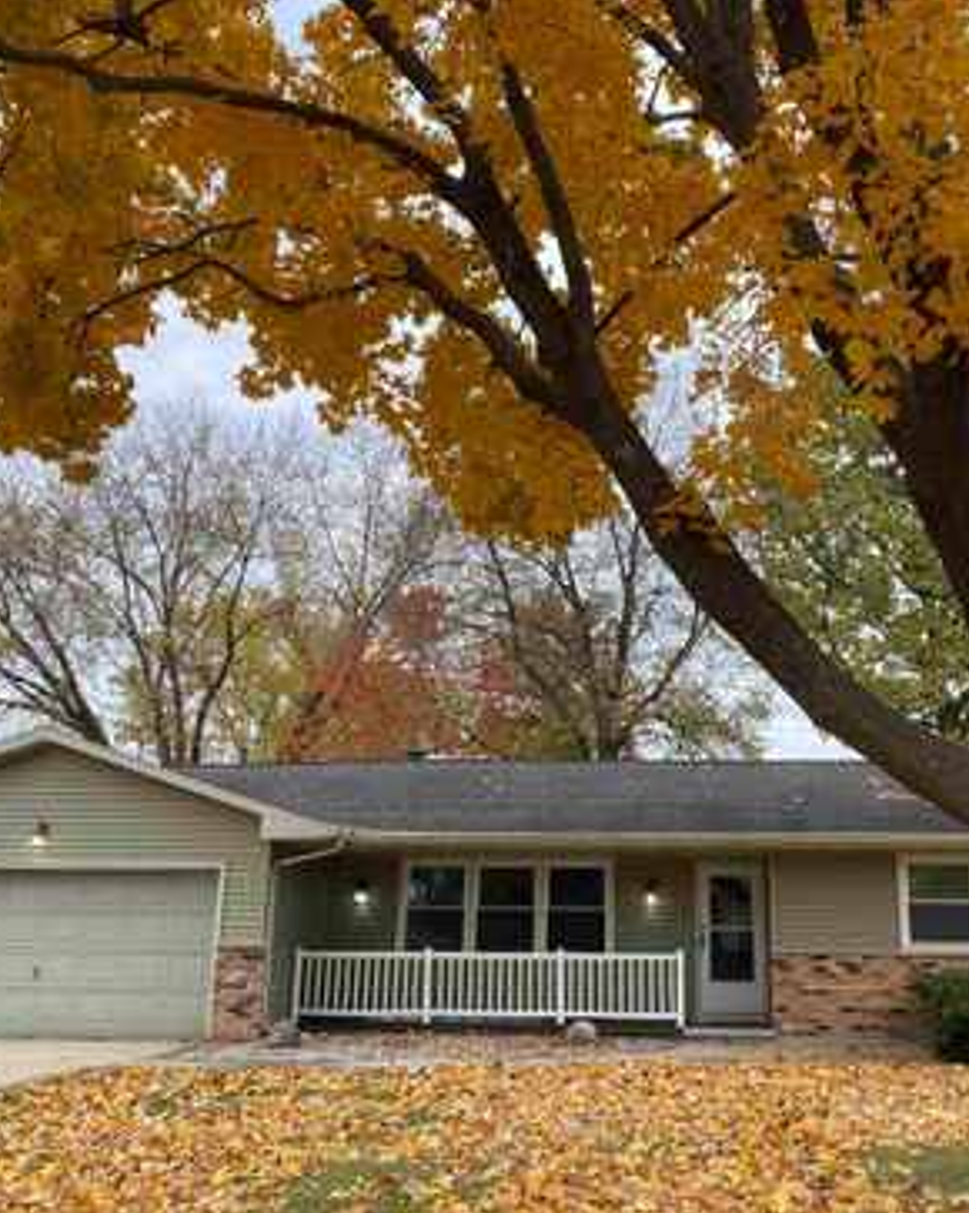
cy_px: 623
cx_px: 601
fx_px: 1256
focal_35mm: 35
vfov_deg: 51.5
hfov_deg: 41.9
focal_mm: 4.25
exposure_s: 1/148
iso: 32
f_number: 1.8
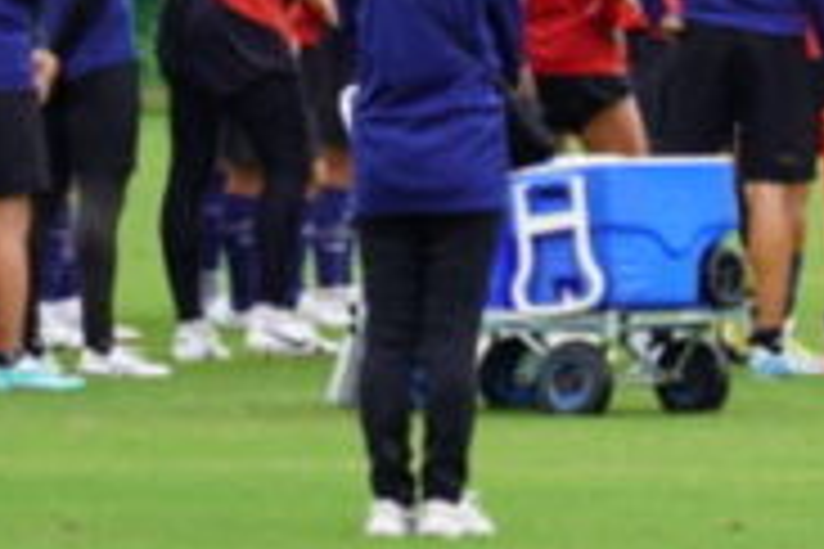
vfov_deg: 1.8
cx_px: 1238
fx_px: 17893
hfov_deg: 2.6
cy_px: -464
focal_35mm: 782
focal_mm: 93
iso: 100
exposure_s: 1/200
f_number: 5.6
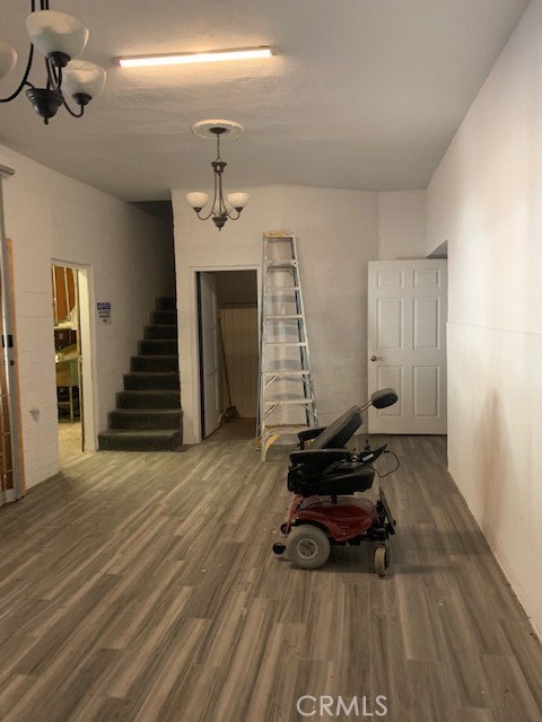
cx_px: 271
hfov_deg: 53.1
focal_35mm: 26
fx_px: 543
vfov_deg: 67.3
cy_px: 361
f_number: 1.8
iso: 500
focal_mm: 4.25
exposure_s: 1/30
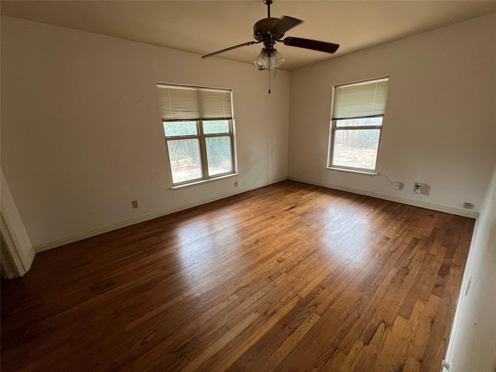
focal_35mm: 13
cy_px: 186
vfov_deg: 89.9
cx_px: 248
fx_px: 186
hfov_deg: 106.2
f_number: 1.8
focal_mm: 1.57
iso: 160
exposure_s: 1/120
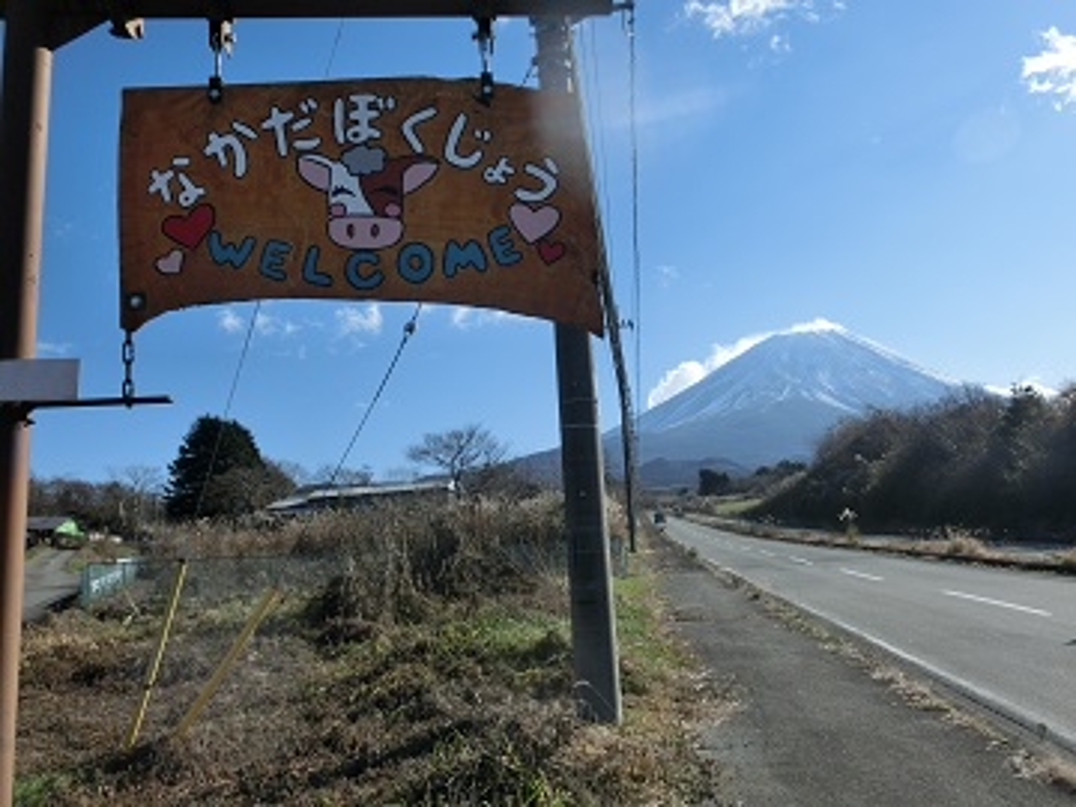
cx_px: 538
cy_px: 404
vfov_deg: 46.8
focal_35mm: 30
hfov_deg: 60.0
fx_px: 933
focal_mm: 5.36
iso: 80
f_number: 8.9
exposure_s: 1/200
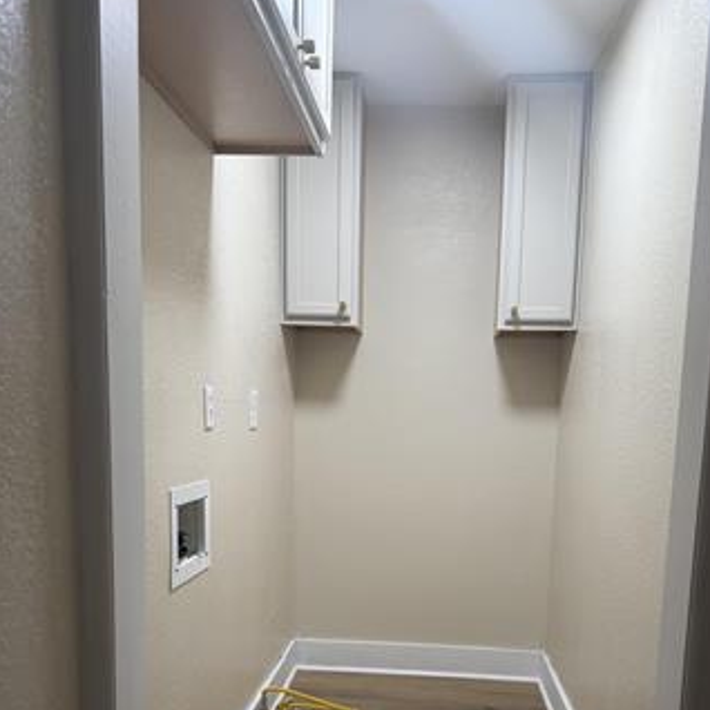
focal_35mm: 32
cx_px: 395
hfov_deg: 51.0
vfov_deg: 49.4
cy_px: 516
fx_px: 743
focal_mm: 6.76
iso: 100
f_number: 1.78
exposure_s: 1/60
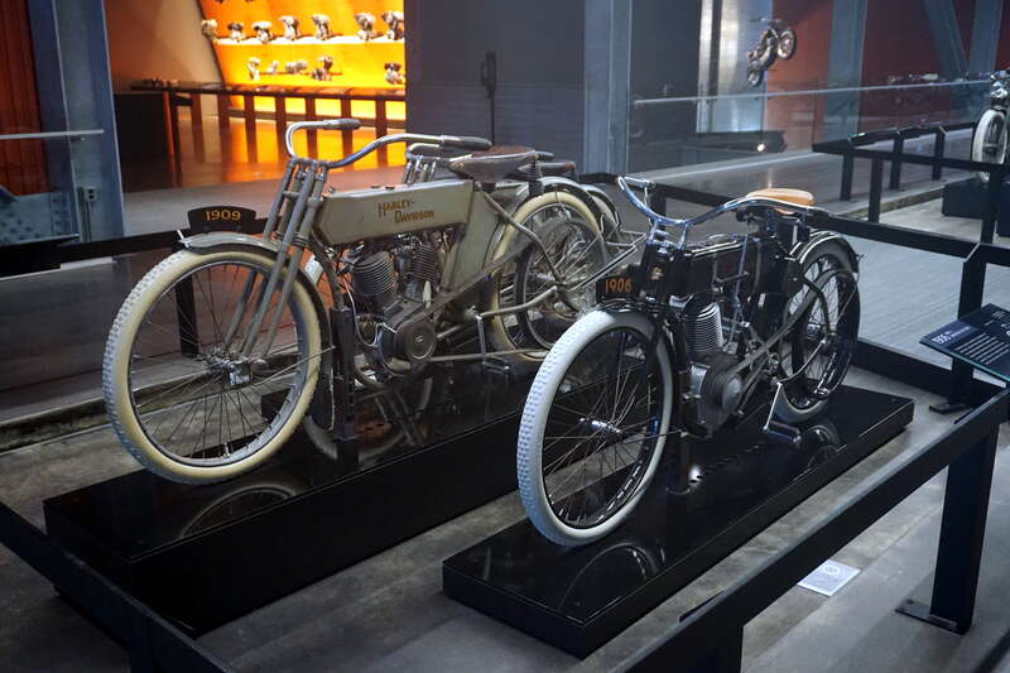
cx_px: 505
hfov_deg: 53.1
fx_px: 1010
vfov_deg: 36.9
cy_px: 336
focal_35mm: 36
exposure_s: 1/50
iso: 3200
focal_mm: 24
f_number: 4.5
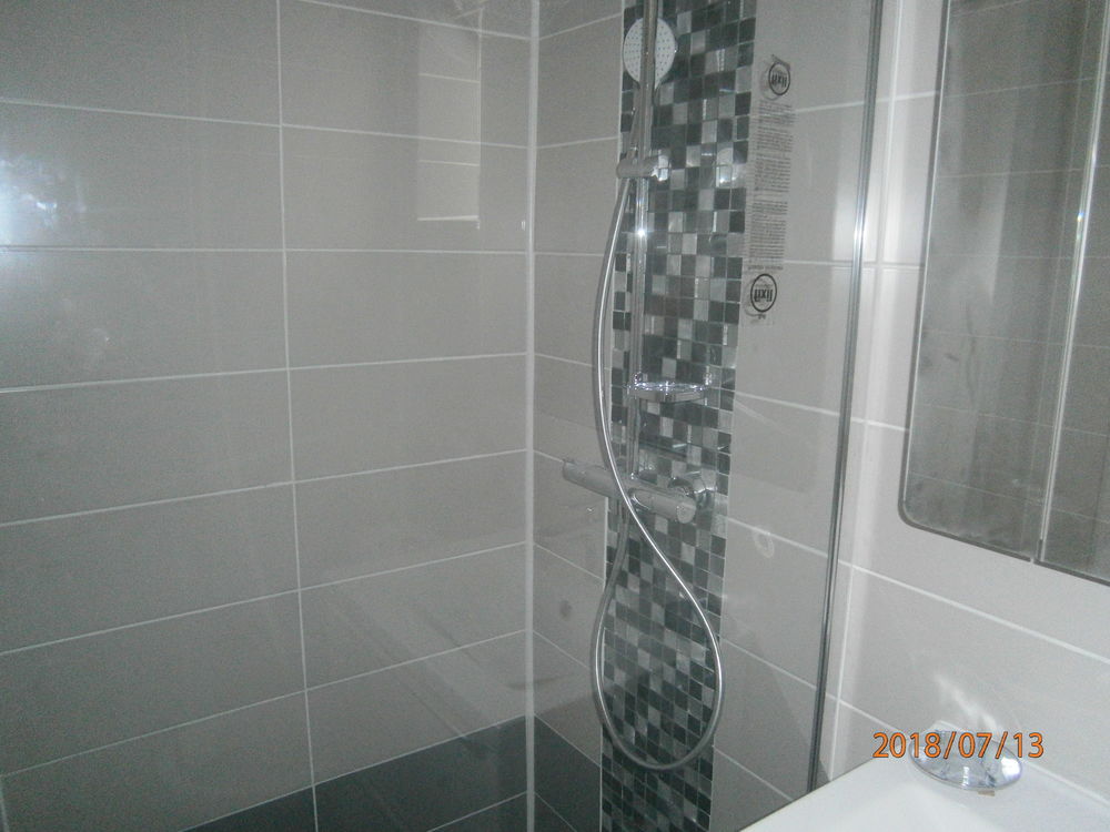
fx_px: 834
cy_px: 416
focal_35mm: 26
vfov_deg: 53.1
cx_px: 555
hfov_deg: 67.3
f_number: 2.8
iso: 400
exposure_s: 1/250
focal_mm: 4.7
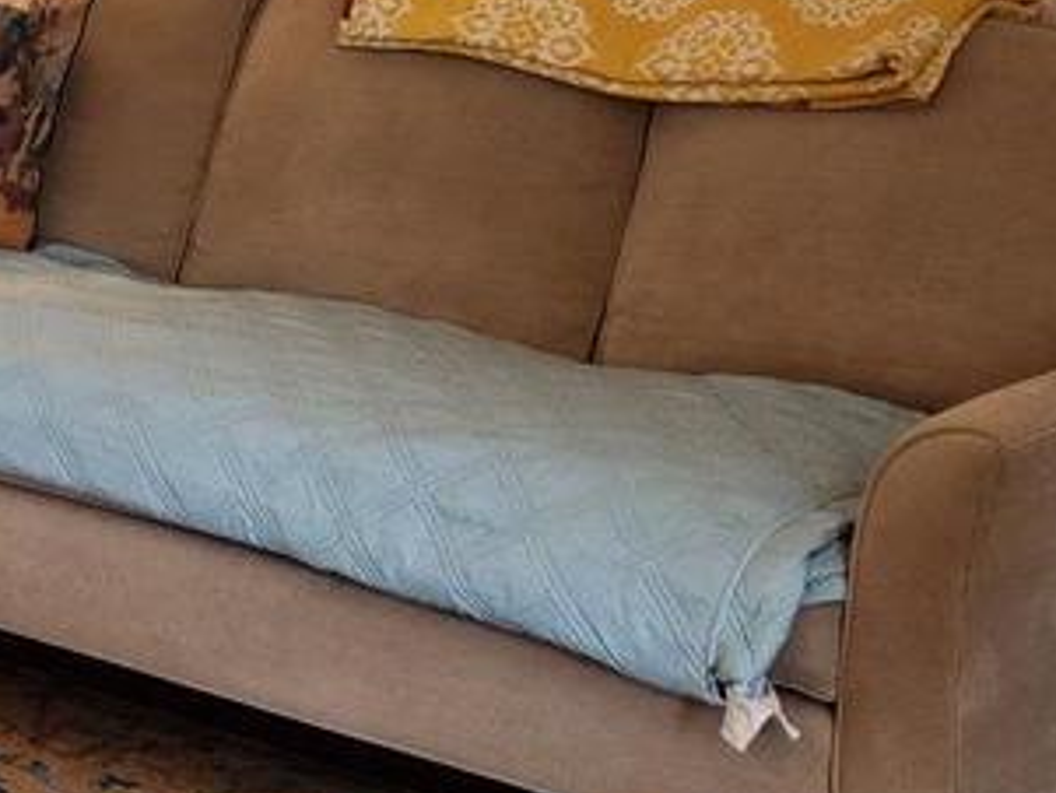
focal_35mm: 110
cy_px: -179
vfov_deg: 13.1
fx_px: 3357
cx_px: -403
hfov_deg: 16.6
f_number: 1.8
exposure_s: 1/60
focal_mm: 5.4
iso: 200
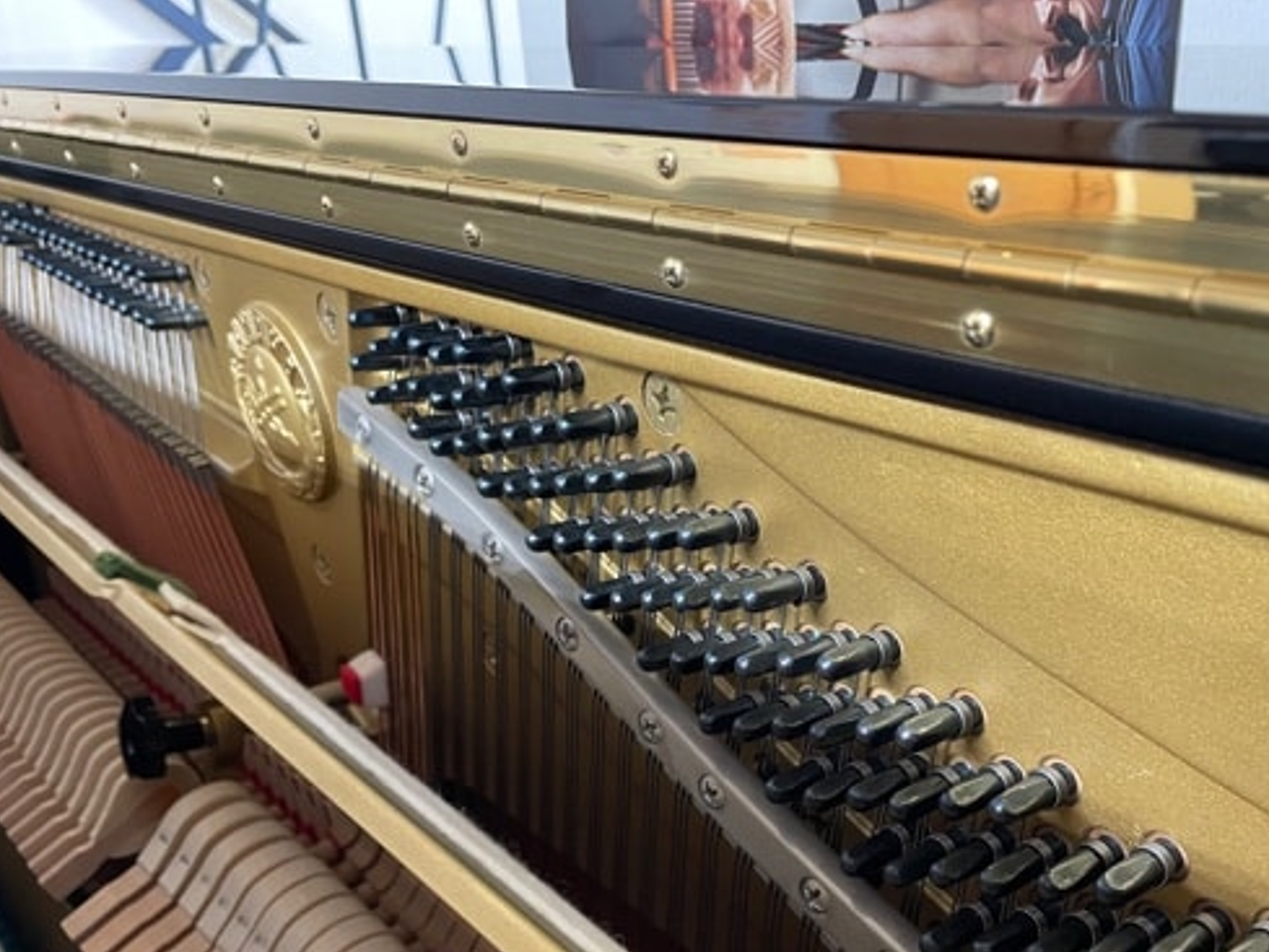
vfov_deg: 41.4
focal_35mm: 34
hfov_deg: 53.6
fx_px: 1247
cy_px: 620
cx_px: 753
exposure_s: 1/33
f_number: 1.6
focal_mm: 4.2
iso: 320
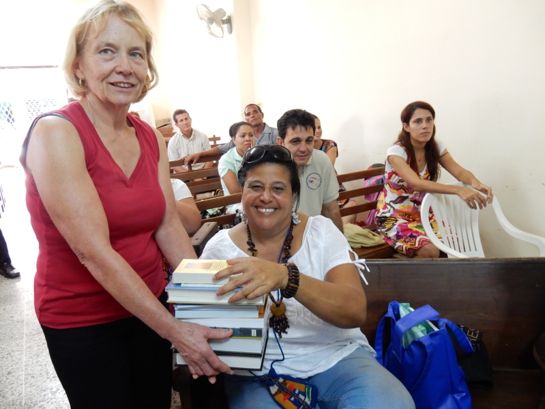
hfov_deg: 69.4
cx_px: 272
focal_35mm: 25
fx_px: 394
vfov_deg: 54.9
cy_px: 204
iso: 400
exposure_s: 1/20
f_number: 3.7
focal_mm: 4.5
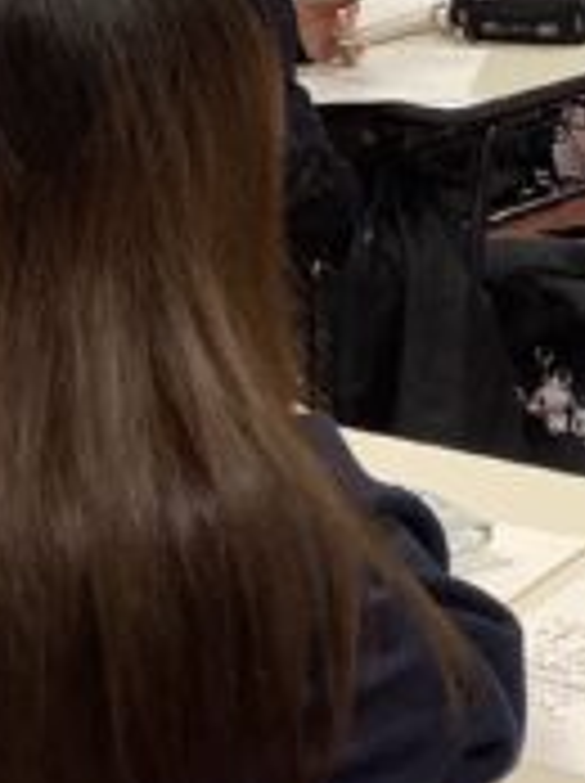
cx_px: 950
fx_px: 2417
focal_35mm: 107
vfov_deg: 18.2
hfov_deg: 12.9
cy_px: 112
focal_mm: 3.3
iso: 50
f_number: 2.4
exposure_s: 1/50
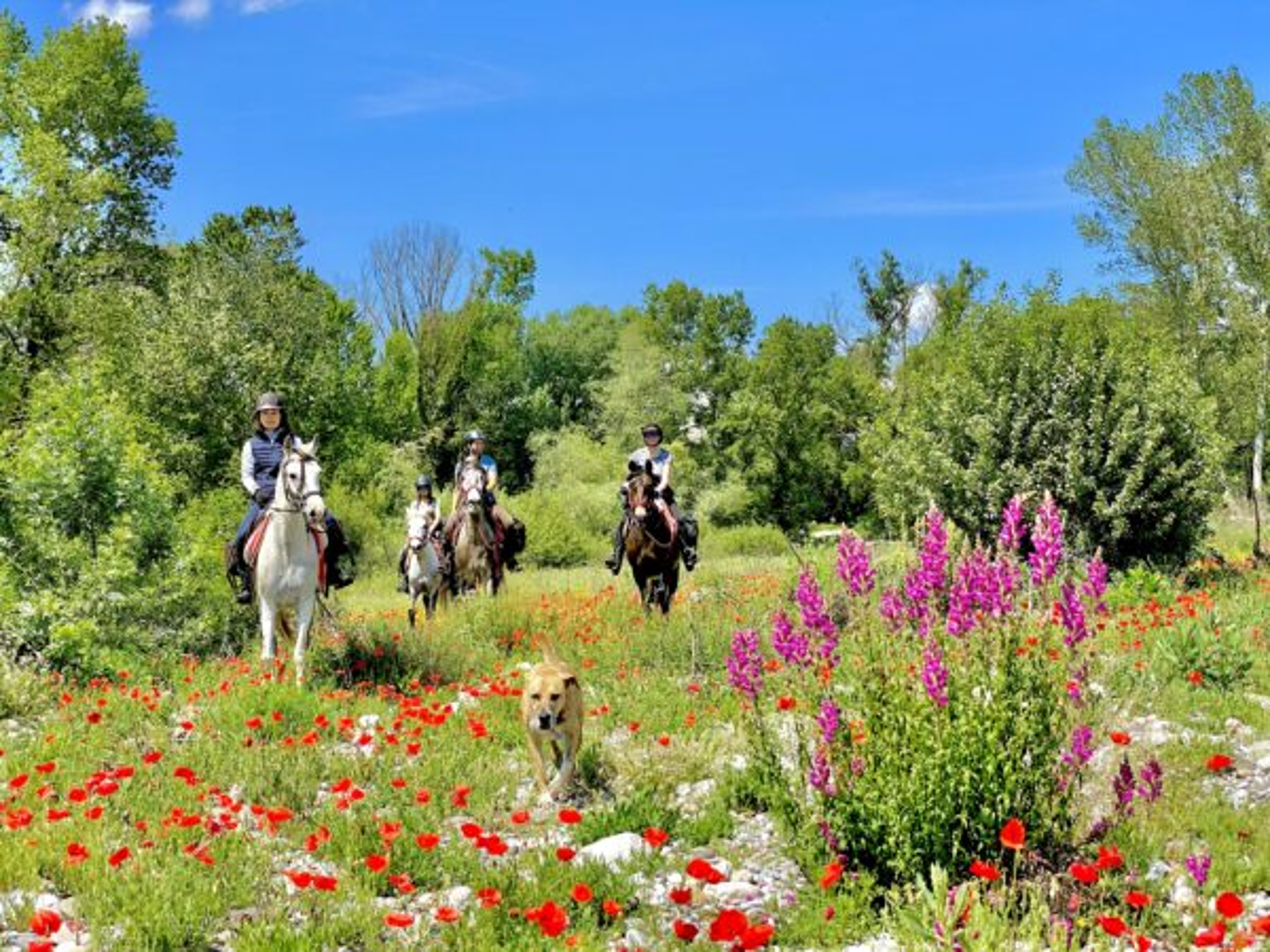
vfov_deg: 28.0
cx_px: 635
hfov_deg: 36.8
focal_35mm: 52
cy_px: 476
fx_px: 1908
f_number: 2
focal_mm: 6
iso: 20
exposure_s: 1/1261
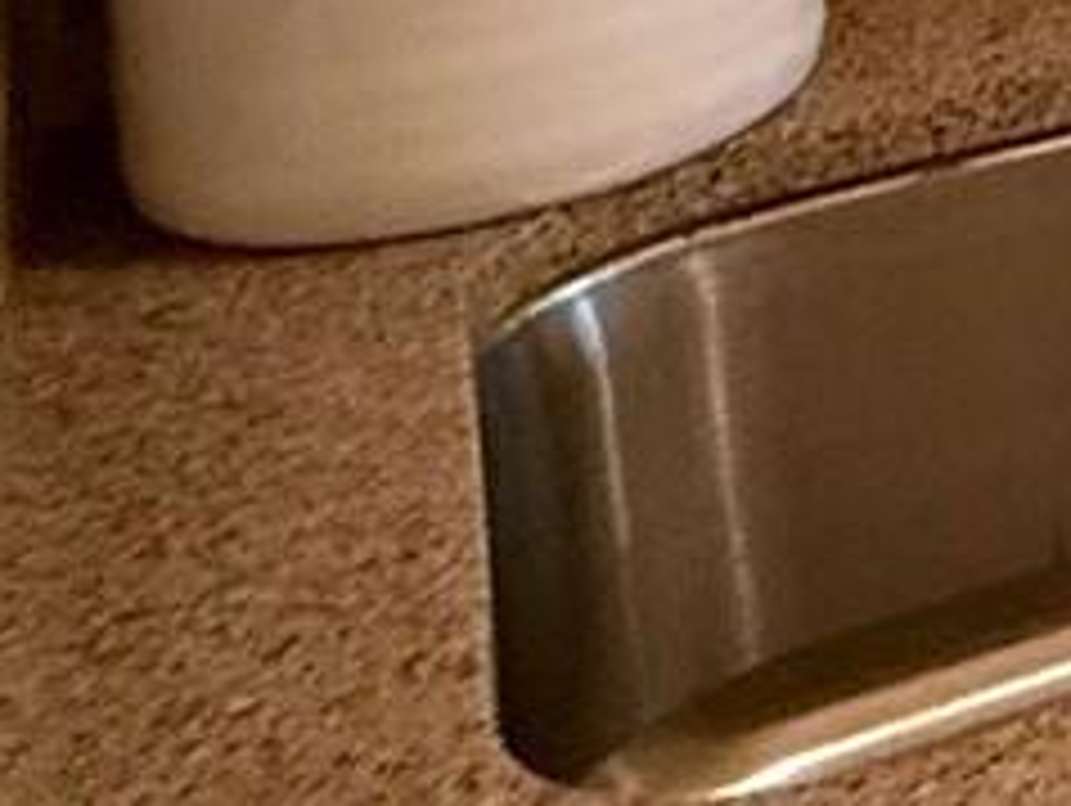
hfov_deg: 11.4
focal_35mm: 94
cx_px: 3236
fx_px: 2911
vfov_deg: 13.1
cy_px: -919
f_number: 2.2
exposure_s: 1/120
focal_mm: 2.22
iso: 320
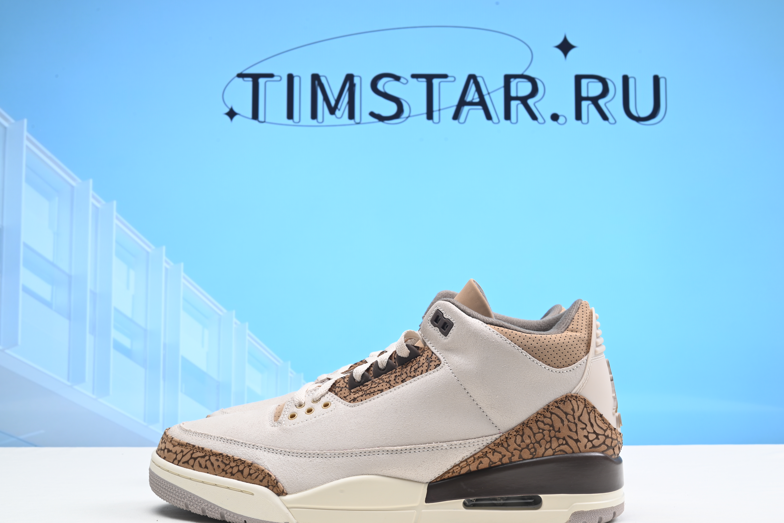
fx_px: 959
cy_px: 262
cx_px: 392
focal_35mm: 44
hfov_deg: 44.5
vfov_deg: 30.5
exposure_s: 1/2
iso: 100
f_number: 16
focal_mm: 44
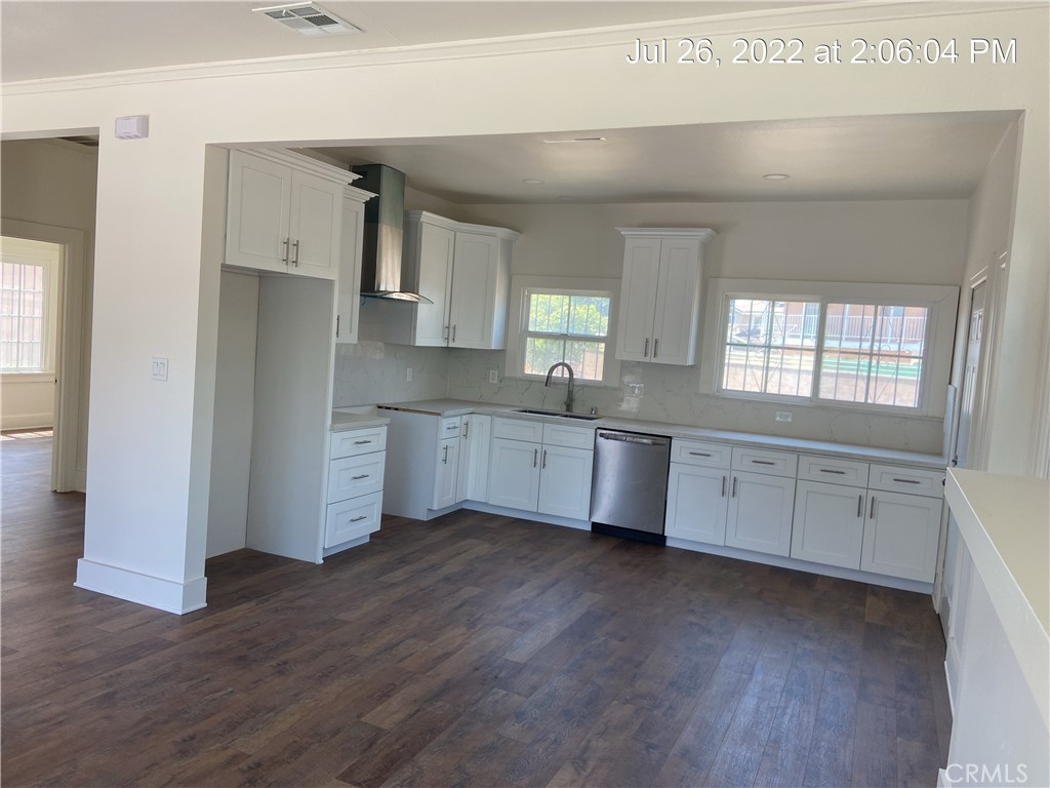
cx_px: 525
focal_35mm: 26
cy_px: 394
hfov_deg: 67.3
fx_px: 789
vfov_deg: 53.1
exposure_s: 1/121
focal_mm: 4.25
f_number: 1.8
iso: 50
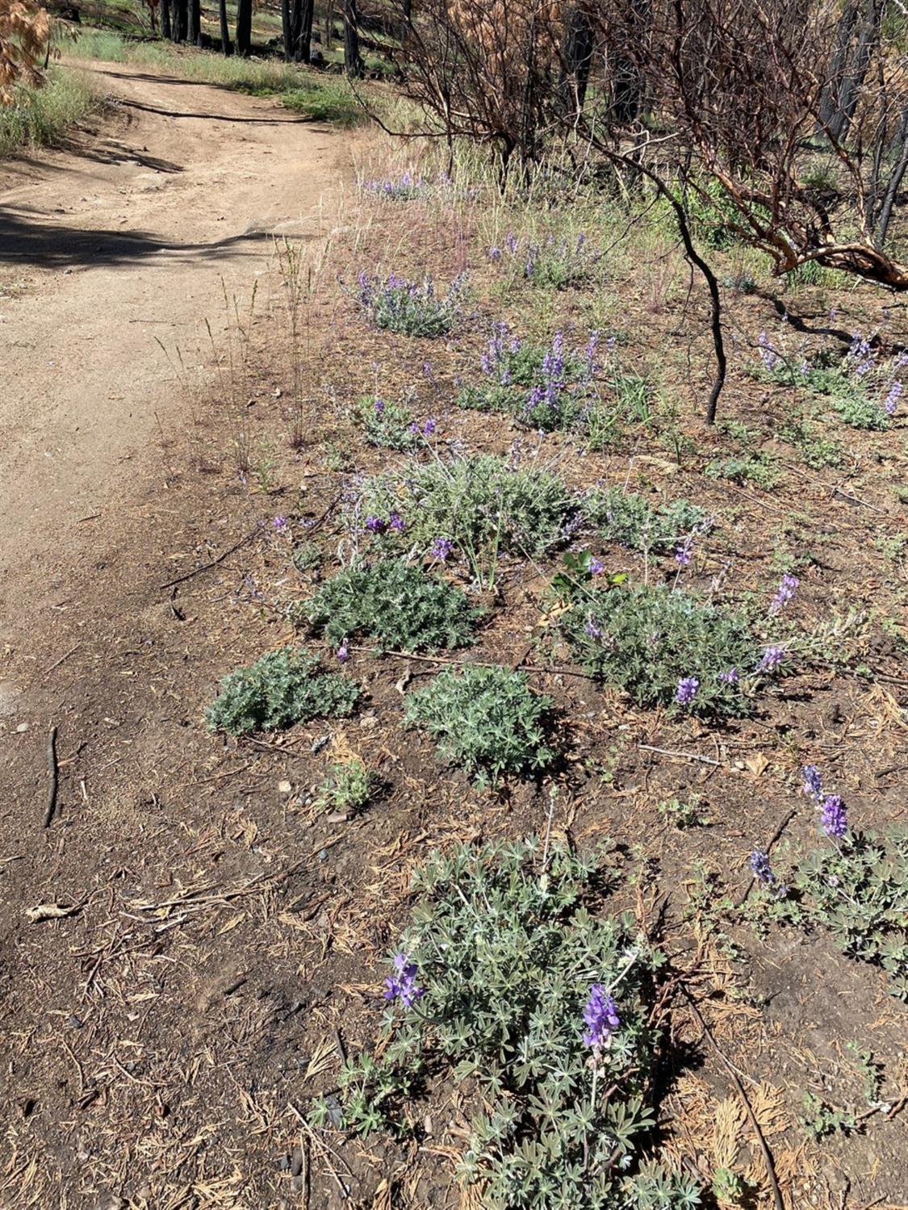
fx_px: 909
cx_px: 454
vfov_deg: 67.3
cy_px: 605
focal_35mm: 26
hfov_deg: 53.1
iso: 32
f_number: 1.8
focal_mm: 4.25
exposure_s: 1/1754
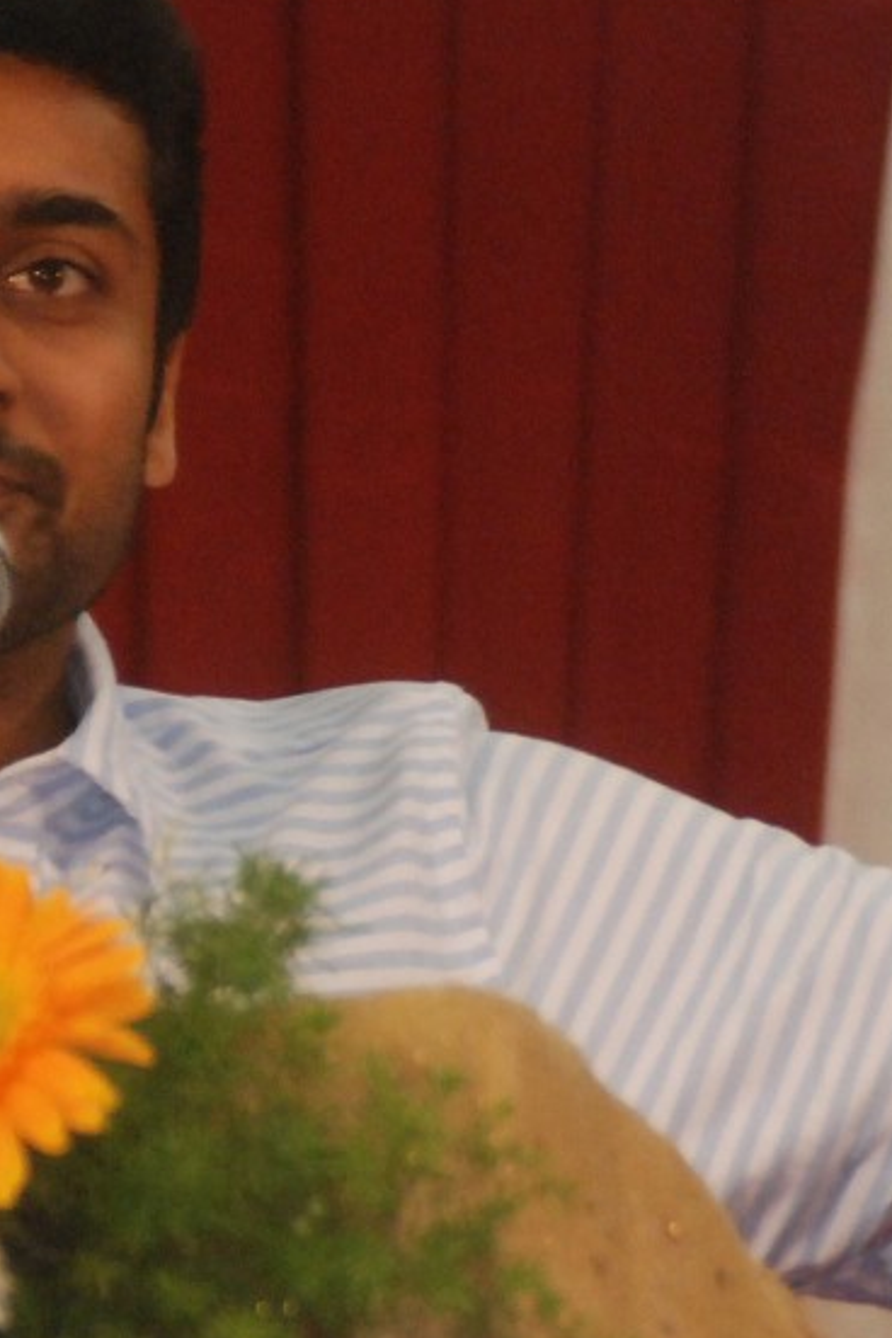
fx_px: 16441
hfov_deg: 3.1
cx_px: -84
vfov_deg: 4.7
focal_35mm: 442
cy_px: 682
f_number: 5
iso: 1000
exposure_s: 1/60
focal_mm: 105
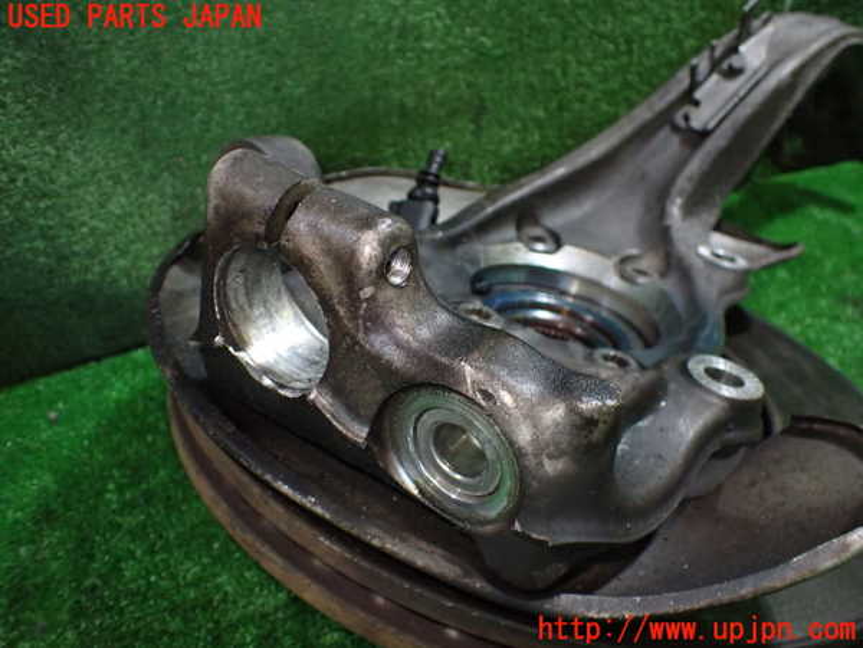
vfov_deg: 46.8
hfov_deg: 60.0
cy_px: 324
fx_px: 748
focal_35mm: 30
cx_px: 432
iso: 800
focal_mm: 5.4
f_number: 2.3
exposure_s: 1/100
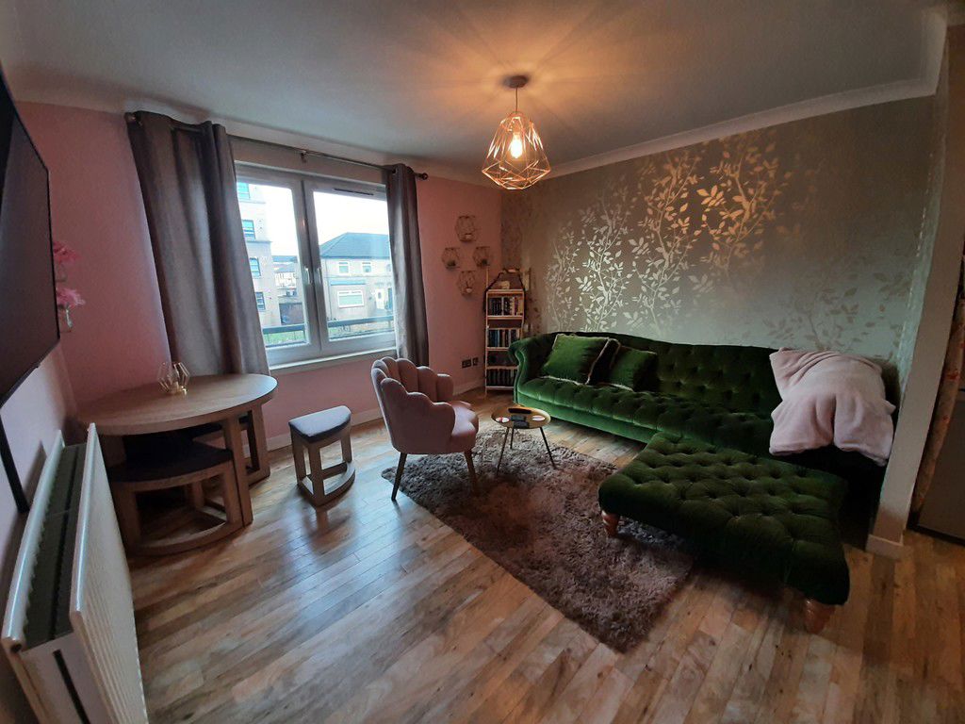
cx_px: 482
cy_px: 362
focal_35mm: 13
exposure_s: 1/33
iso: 200
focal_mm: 1.42
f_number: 2.2
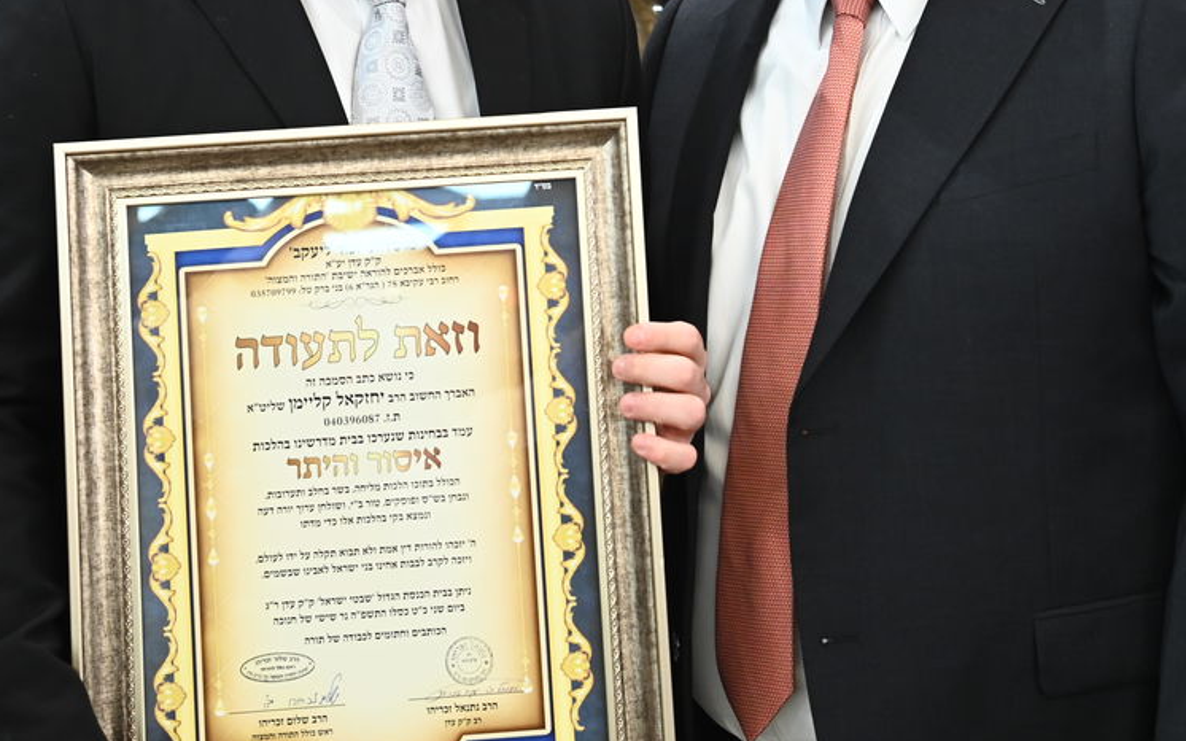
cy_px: 36
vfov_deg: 15.0
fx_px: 2779
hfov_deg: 24.1
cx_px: 645
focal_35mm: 86
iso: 1600
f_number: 4
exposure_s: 1/160
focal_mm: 45
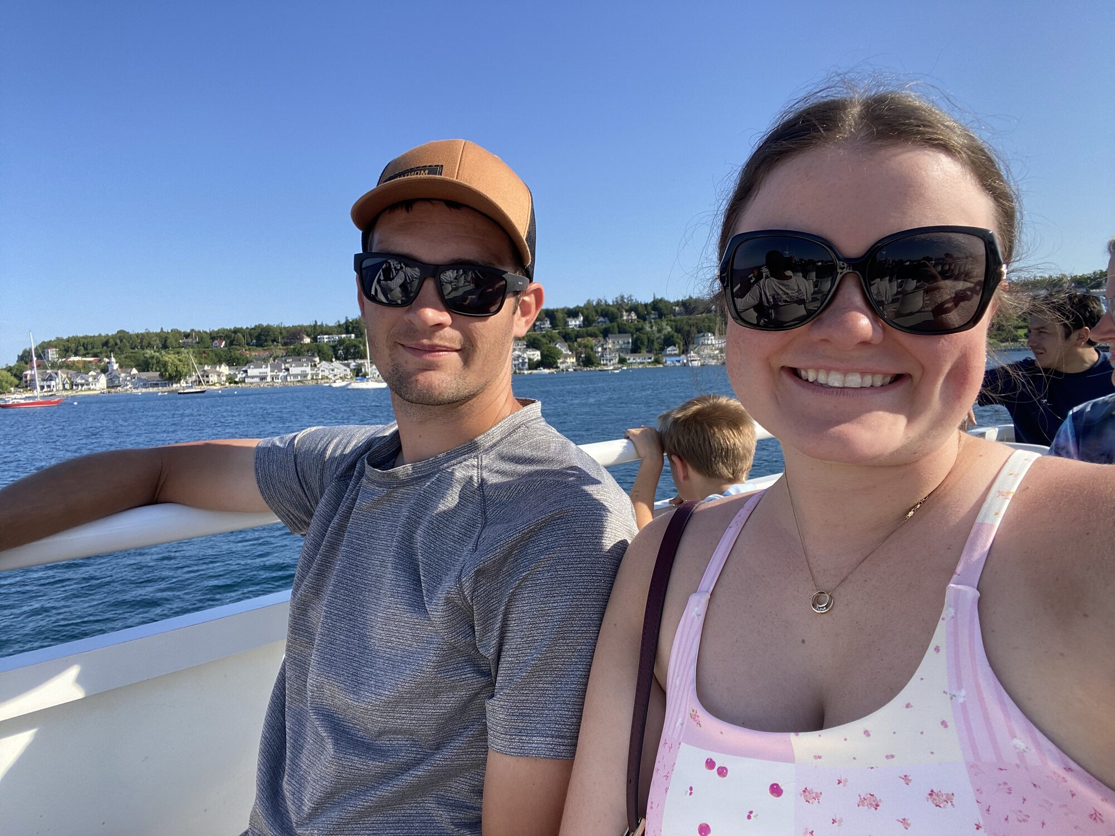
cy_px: 418
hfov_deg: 73.9
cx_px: 558
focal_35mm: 23
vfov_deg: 58.9
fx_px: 741
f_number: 2.2
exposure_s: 1/525
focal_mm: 2.71
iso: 25
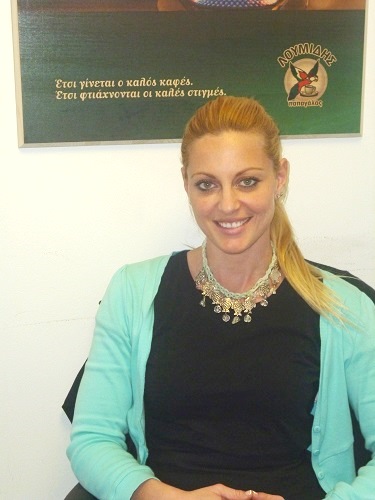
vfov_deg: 27.8
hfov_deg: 21.0
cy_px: 250
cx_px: 188
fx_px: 1011
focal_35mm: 70
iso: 400
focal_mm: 12.5
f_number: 5
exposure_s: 1/60
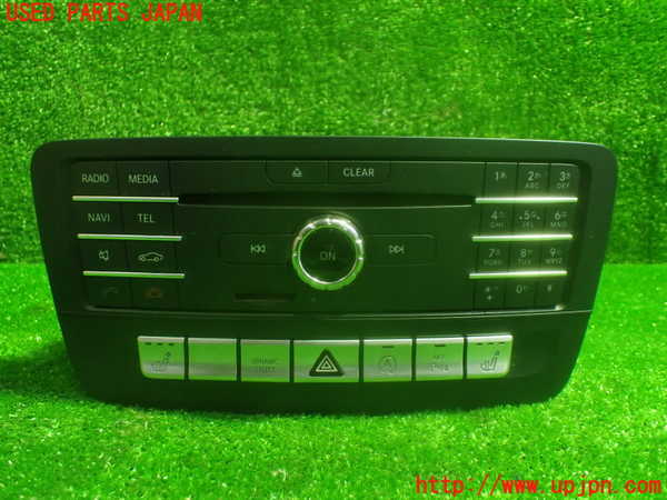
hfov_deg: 60.0
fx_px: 578
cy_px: 250
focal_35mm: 30
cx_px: 334
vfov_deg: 46.8
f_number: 2.3
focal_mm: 5.4
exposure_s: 1/40
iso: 800
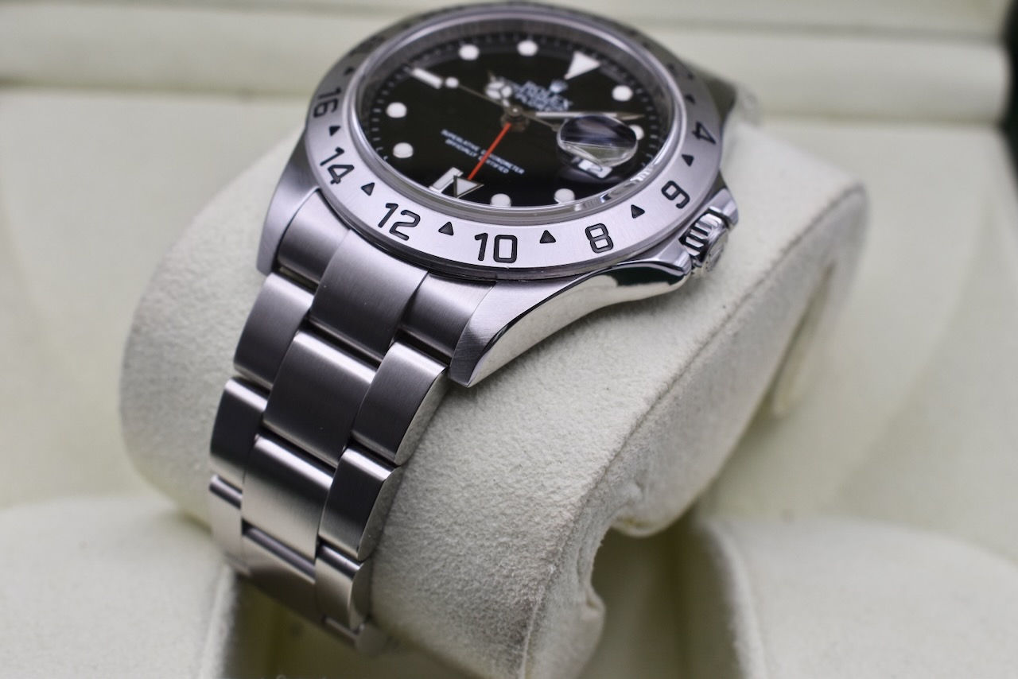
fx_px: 1697
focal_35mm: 60
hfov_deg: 33.4
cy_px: 340
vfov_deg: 22.6
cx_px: 509
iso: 400
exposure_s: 1/125
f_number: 8
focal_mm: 40
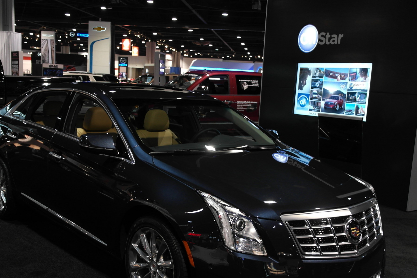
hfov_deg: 46.4
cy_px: 178
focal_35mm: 42
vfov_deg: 31.7
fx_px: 487
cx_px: 207
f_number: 3.5
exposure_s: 1/30
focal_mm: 20
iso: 400
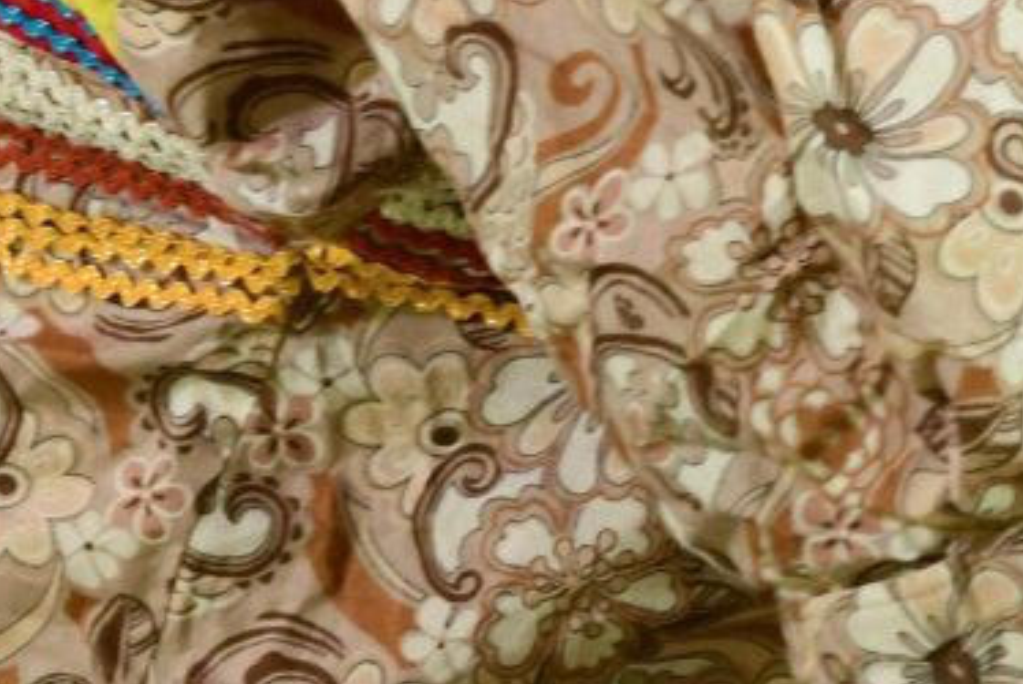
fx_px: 9726
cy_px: -655
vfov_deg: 4.0
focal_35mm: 342
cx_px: 1846
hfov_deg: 5.9
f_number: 6.3
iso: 640
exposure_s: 1/100
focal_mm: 50
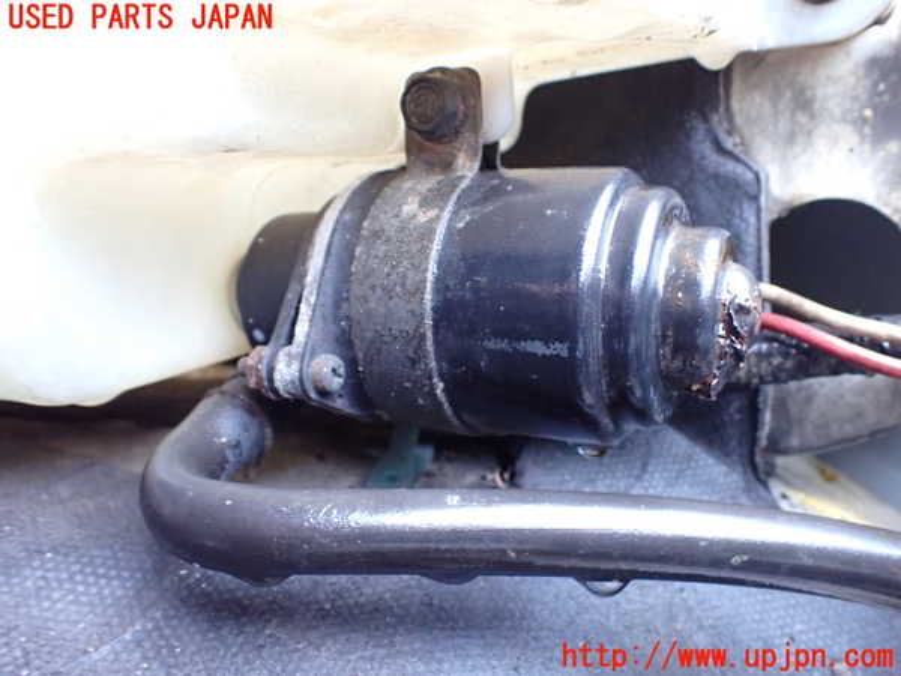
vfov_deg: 46.8
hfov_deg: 60.0
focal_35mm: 30
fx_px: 781
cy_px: 338
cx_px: 450
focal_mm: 5.4
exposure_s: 1/30
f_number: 2.3
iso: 1250
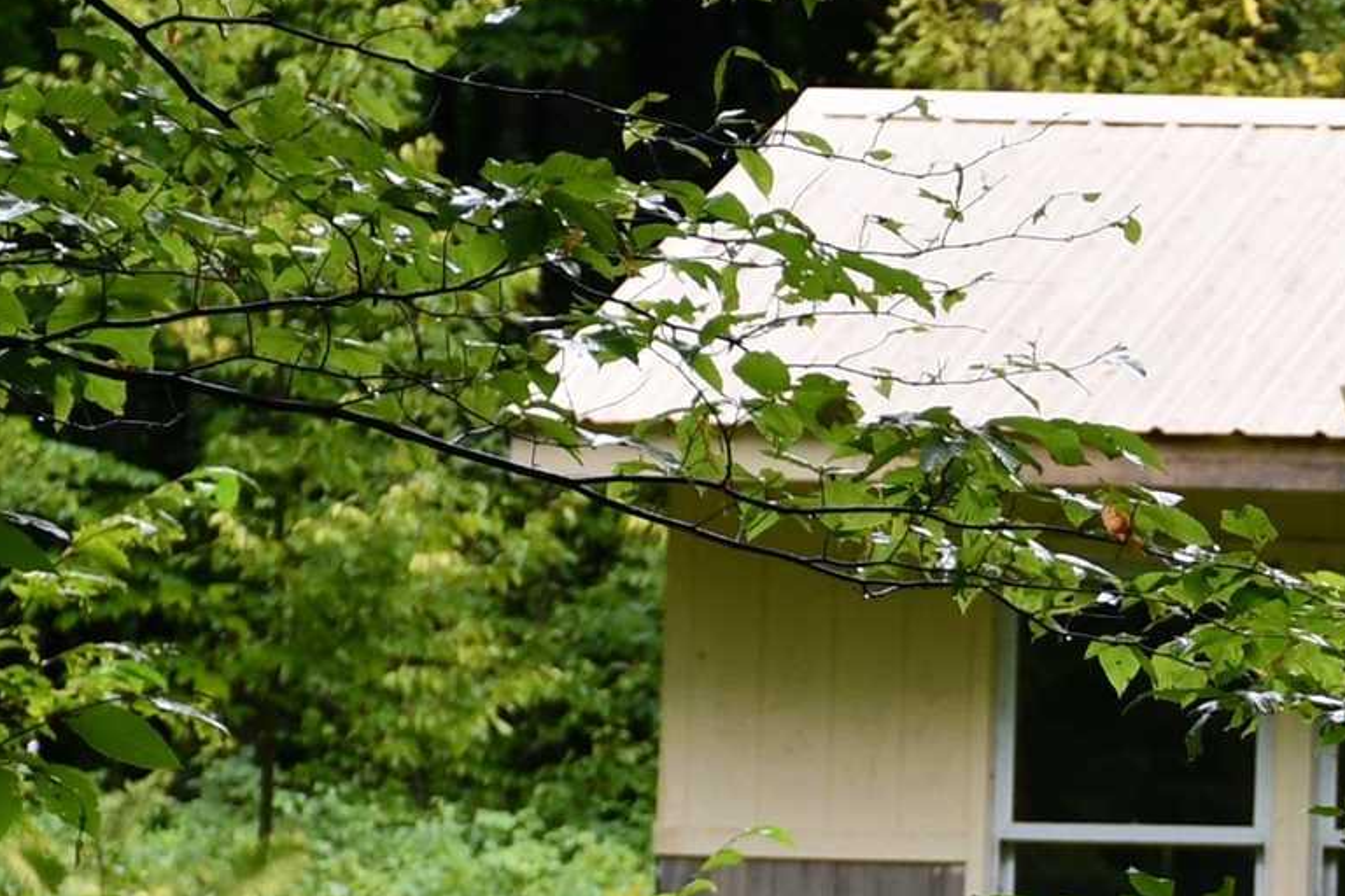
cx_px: 2124
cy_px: 1388
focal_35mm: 420
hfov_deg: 4.9
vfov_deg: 3.3
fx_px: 15690
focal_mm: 70
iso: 400
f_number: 5
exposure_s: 1/250
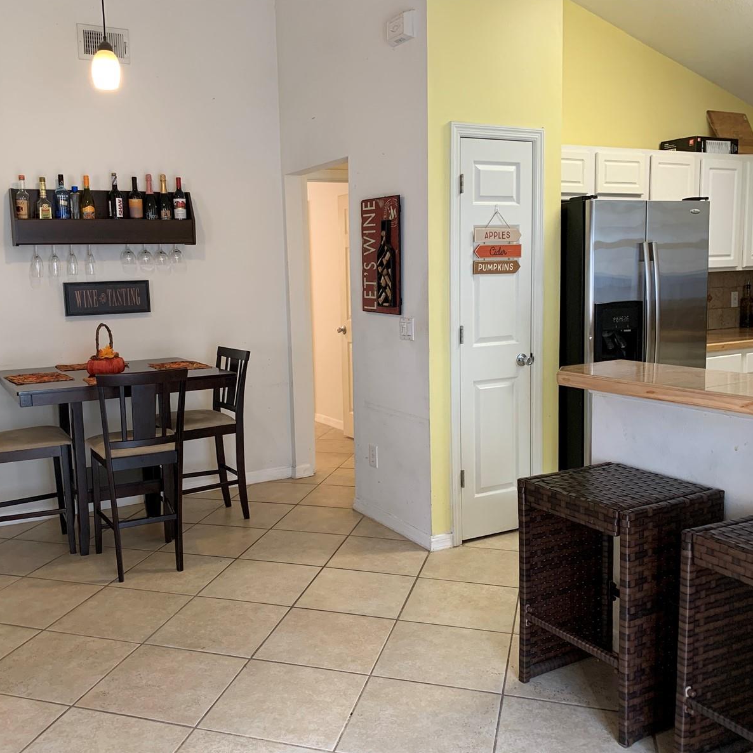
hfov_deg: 52.2
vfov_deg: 52.5
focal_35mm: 31
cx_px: 307
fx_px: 763
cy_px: 377
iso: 125
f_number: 1.8
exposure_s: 1/60
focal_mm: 4.25
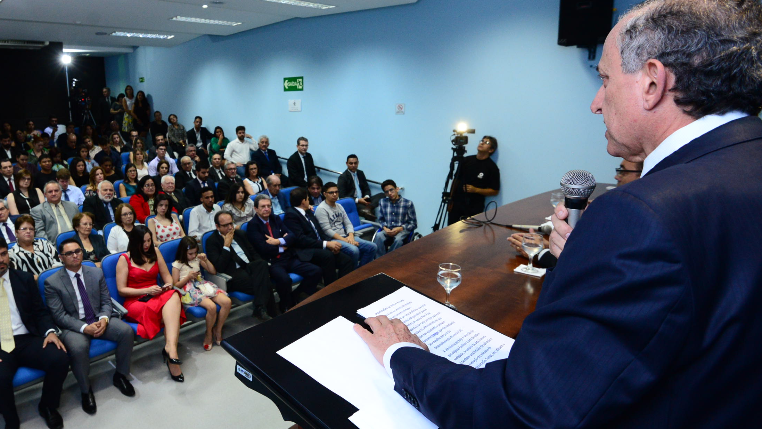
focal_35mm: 23
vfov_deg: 49.4
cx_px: 254
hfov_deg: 76.2
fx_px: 465
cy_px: 195
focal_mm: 16
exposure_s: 1/125
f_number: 5
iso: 2500
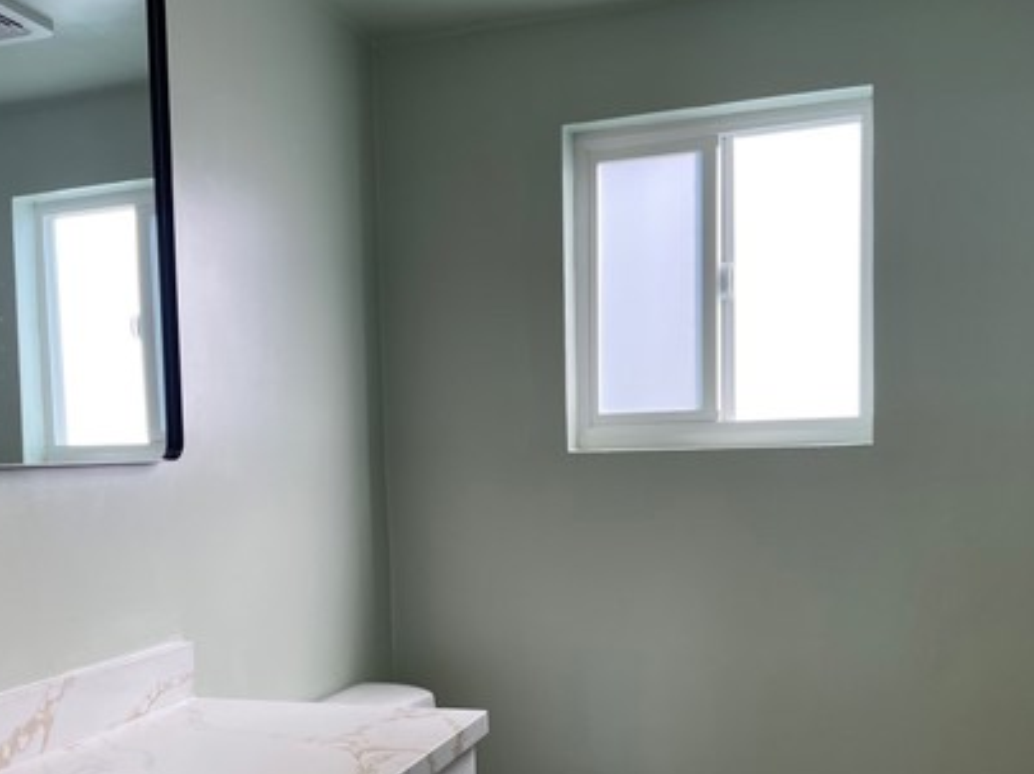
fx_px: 1224
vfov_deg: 34.6
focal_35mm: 41
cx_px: 369
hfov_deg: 45.3
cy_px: 547
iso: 32
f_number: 1.6
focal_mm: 4.2
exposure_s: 1/375
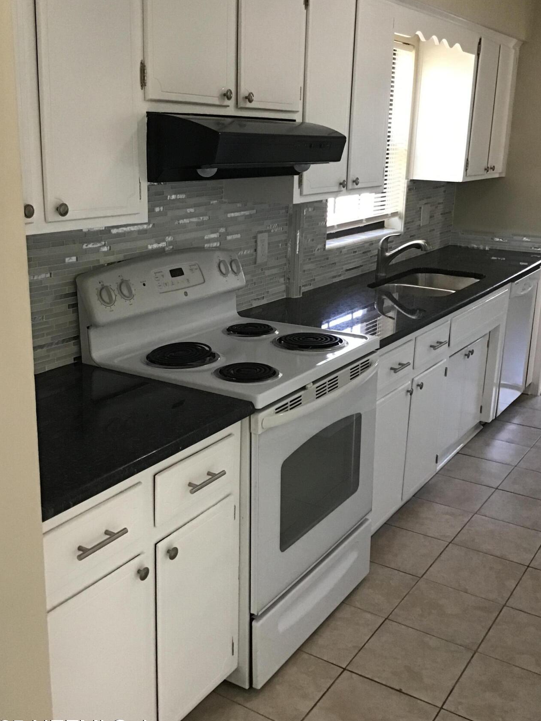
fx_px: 771
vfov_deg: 50.1
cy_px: 339
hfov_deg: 38.7
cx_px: 274
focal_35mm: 37
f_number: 2.4
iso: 125
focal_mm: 3.3
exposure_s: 1/30
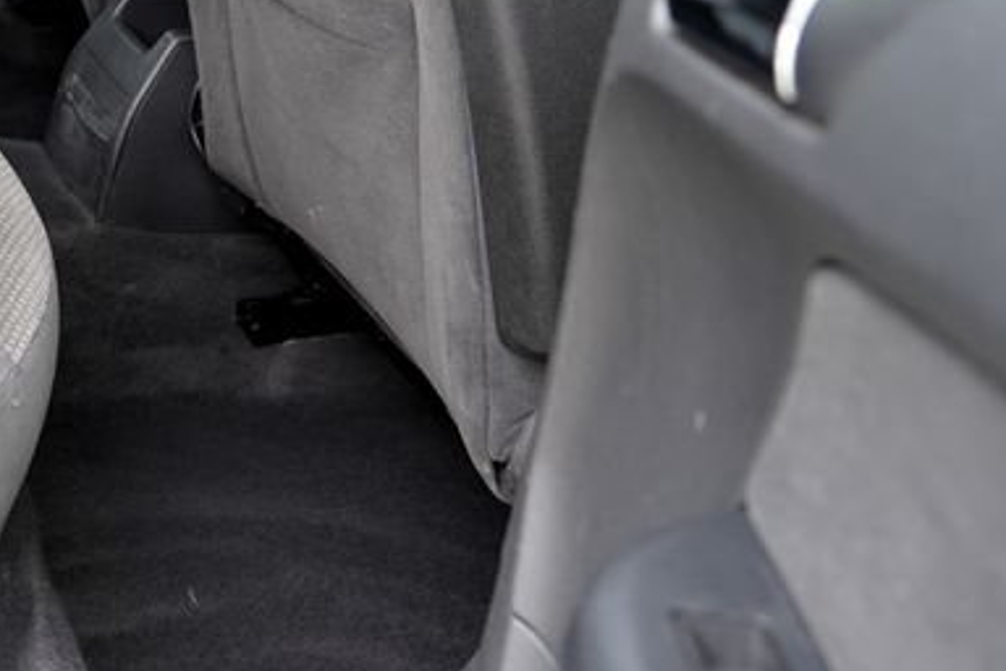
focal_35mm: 64
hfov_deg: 27.0
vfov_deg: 19.7
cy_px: -187
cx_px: -262
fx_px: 1788
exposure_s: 1/60
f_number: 4
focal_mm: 24
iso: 125
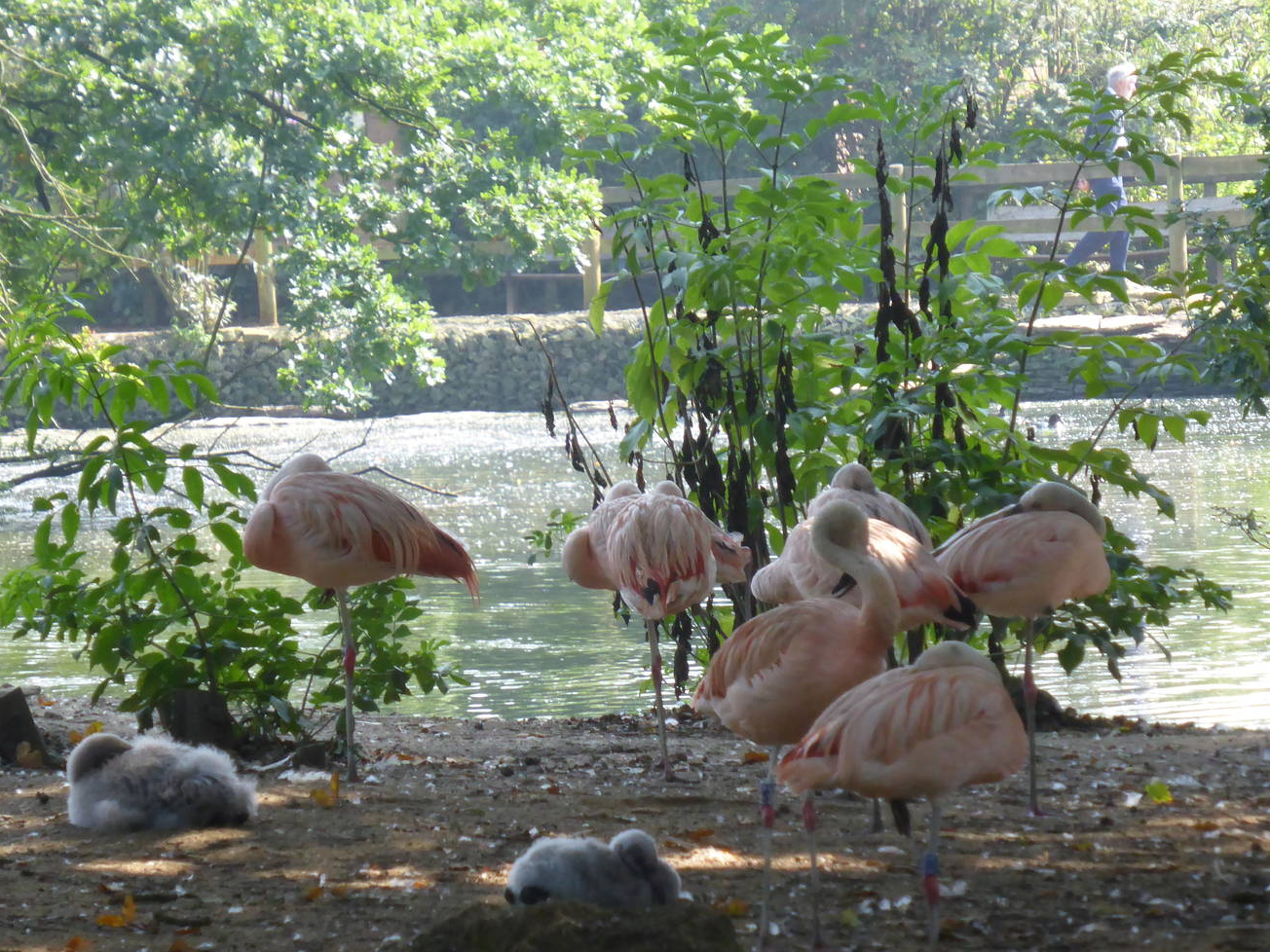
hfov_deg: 6.3
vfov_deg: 4.7
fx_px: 11483
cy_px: 554
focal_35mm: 313
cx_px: 574
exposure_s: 1/160
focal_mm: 41.3
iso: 320
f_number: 5.6
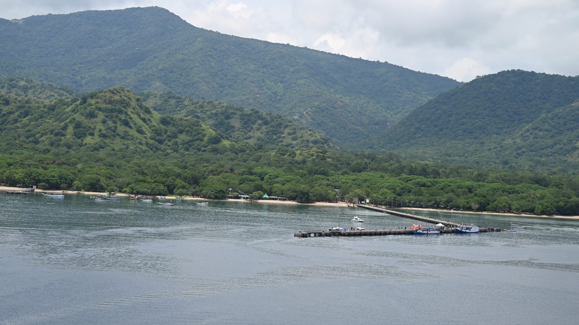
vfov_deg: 16.3
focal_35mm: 74
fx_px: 1136
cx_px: 288
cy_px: 171
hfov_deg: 28.6
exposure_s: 1/400
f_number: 7.1
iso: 100
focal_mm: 70
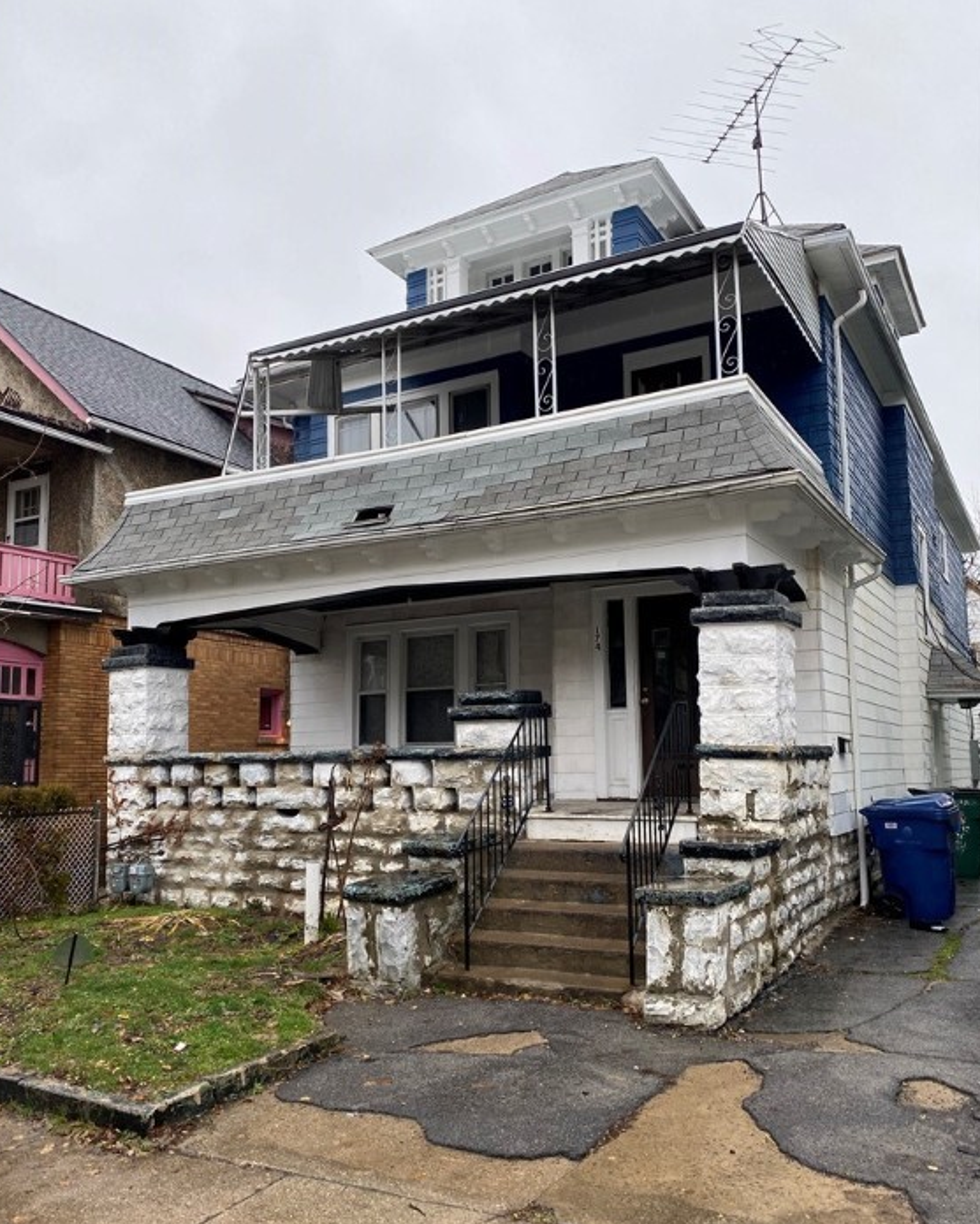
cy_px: 645
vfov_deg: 62.2
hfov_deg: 51.5
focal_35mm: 28
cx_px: 482
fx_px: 1015
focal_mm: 4.25
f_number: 1.8
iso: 32
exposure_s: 1/205
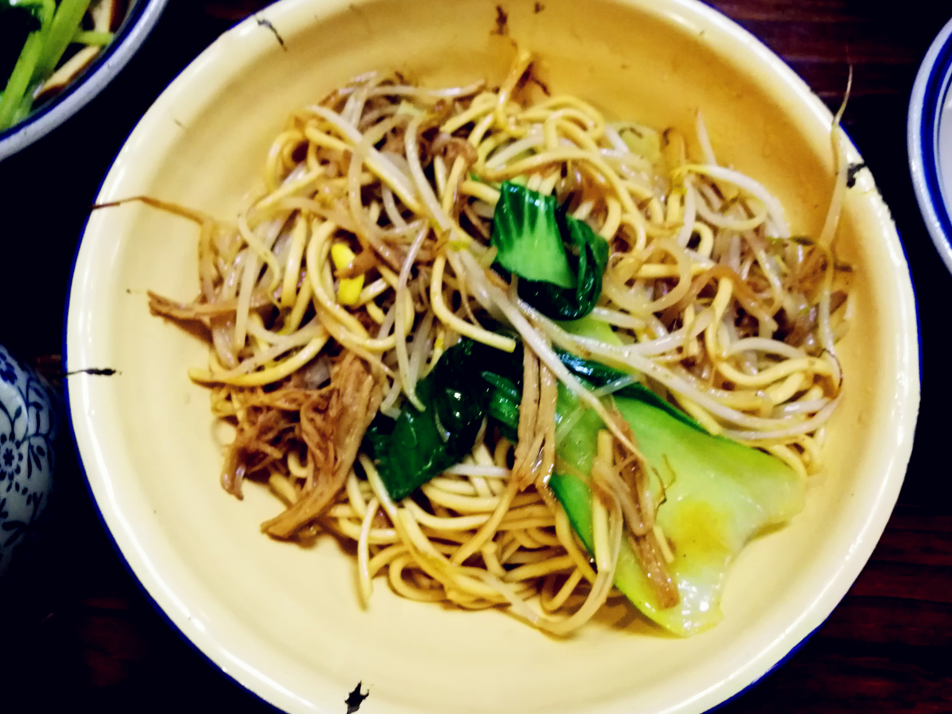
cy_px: 357
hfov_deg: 63.4
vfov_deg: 49.8
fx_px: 770
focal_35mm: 28
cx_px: 461
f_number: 2.2
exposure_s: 1/16.7
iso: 640
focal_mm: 4.5
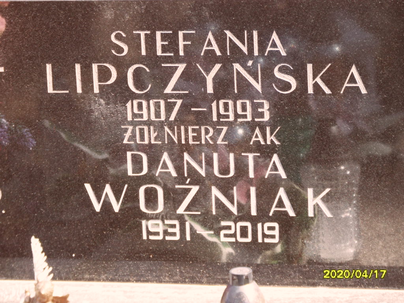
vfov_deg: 9.9
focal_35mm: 150
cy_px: 152
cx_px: 202
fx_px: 1751
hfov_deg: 13.2
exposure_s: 1/60
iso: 100
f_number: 4.4
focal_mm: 24.6
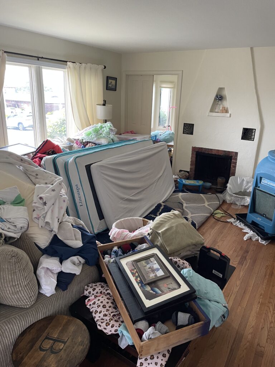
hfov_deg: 53.1
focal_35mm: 26
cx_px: 138
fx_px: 275
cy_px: 184
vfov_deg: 67.3
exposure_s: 1/60
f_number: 1.6
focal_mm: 4.2
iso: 160
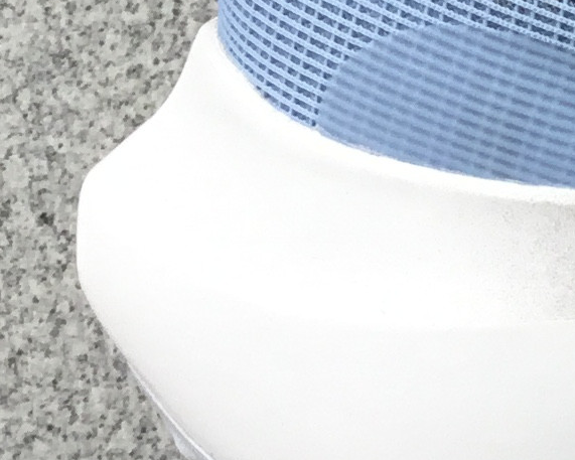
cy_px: 414
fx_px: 2945
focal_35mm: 173
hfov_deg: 10.1
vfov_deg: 8.9
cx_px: 1249
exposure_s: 1/100
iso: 40
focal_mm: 3.3
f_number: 2.4
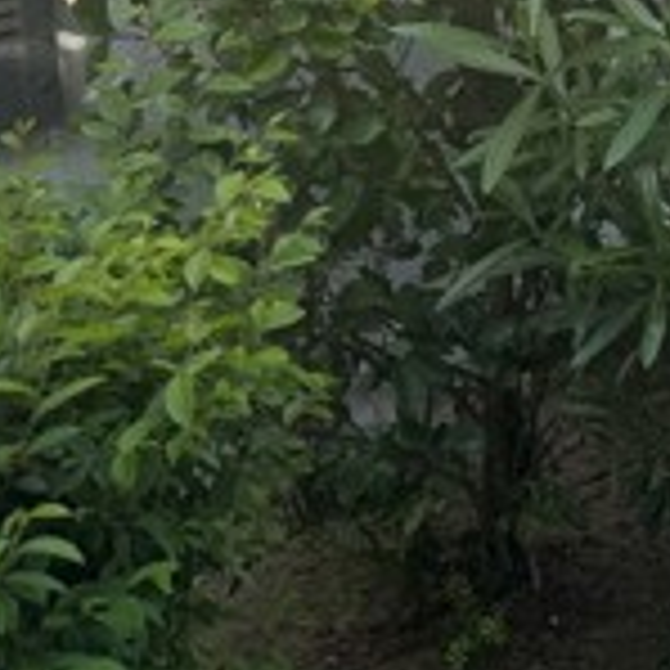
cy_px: -405
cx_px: 1016
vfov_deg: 16.9
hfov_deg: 17.2
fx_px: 1993
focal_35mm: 91
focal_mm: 6.76
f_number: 1.78
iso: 80
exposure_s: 1/747
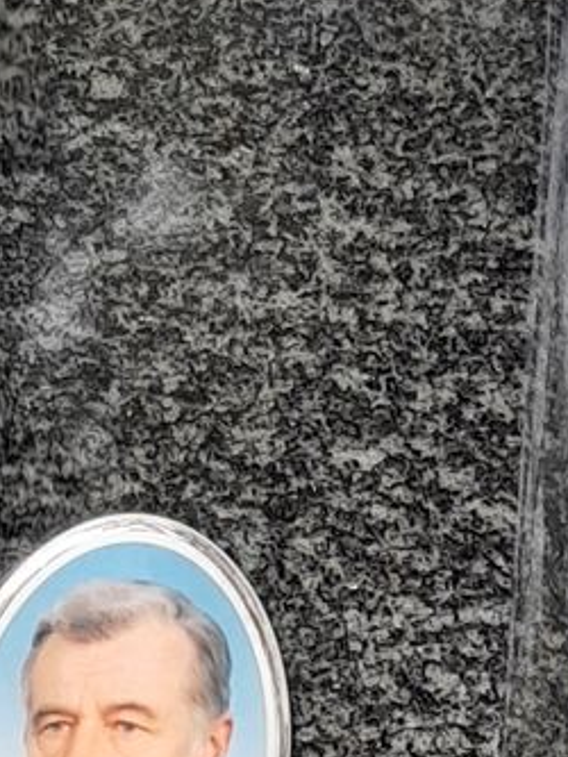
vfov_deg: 11.8
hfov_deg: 8.9
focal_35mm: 150
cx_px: -829
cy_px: 1514
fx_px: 3280
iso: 25
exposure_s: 1/100
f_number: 2
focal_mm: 4.6
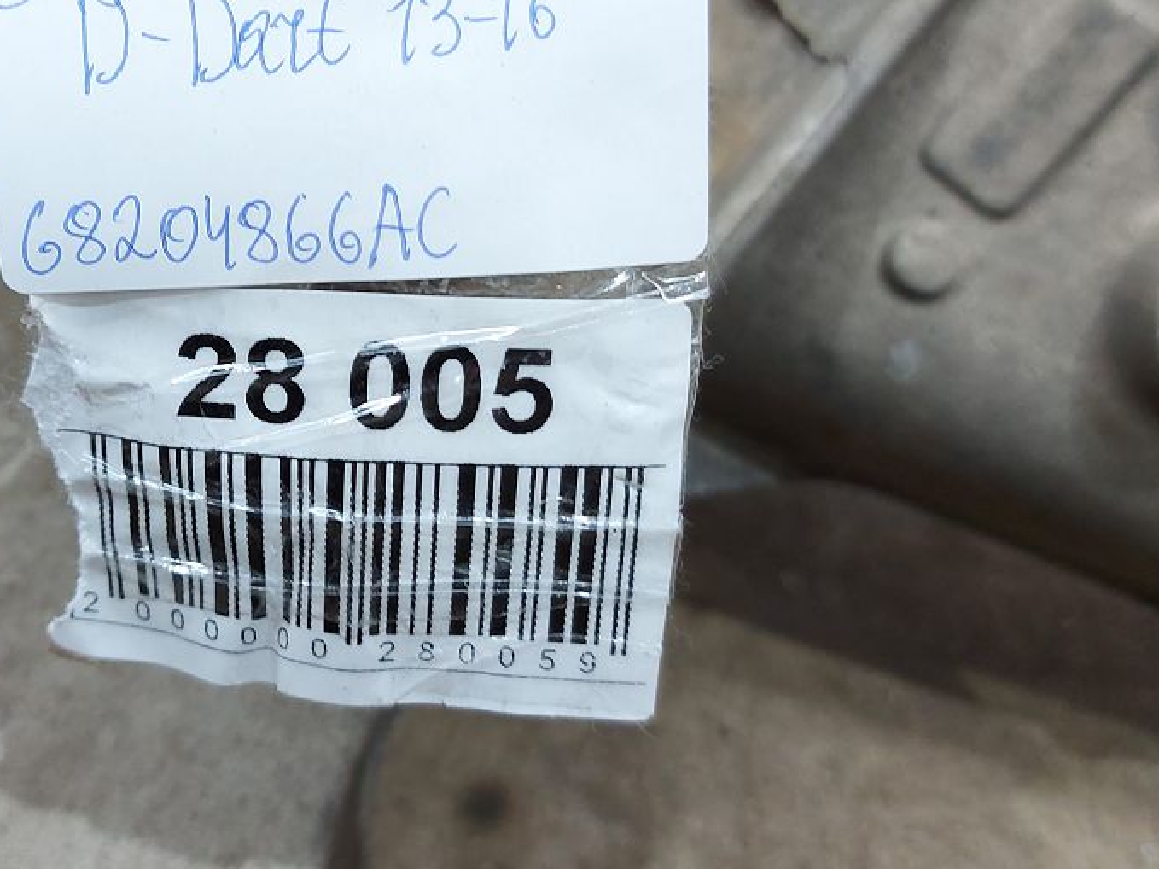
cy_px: 285
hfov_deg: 38.3
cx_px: 344
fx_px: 1640
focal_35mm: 49
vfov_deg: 29.4
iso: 160
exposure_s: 1/50
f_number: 1.8
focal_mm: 5.23
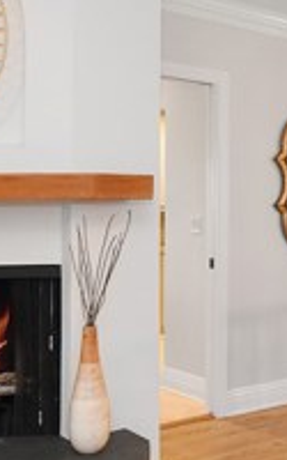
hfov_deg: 25.4
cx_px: 264
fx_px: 613
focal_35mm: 49
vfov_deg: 41.0
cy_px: 262
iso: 1250
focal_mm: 10
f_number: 8
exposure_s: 1/15
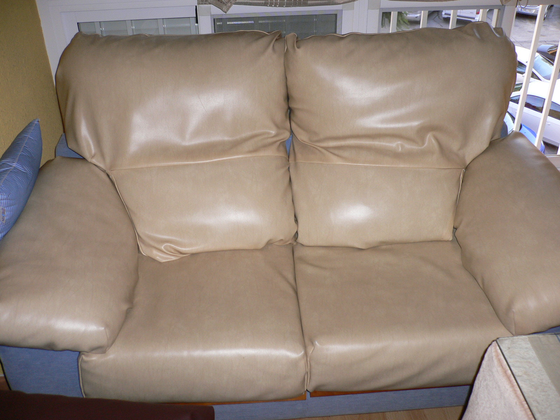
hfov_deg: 52.6
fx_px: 566
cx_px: 280
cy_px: 210
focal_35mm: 35
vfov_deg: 40.7
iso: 150
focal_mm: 5.8
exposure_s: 1/60
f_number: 2.8
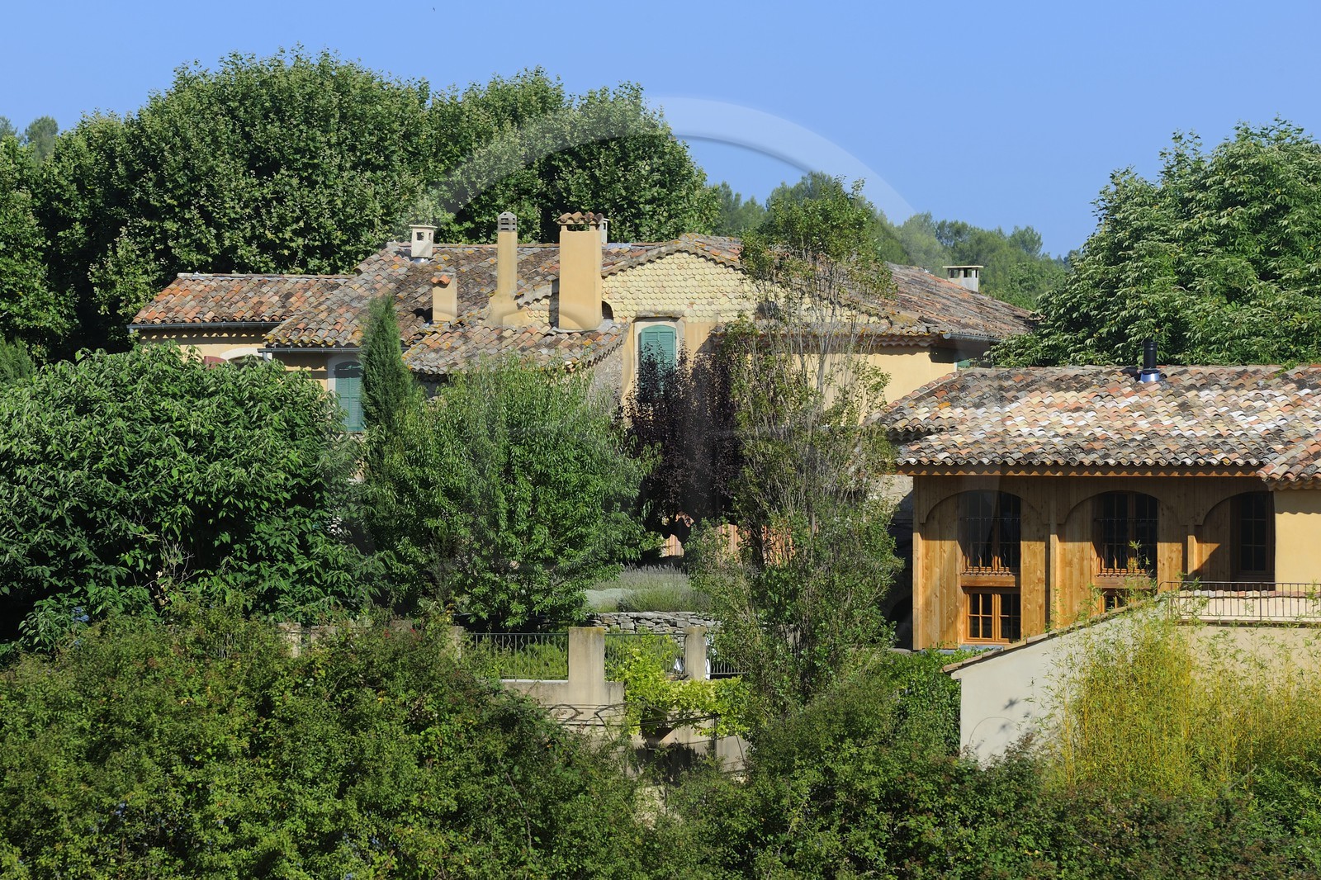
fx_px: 7337
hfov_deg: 10.3
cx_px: 660
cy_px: 440
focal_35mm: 200
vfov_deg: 6.9
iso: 200
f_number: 11
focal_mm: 200
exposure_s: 1/200
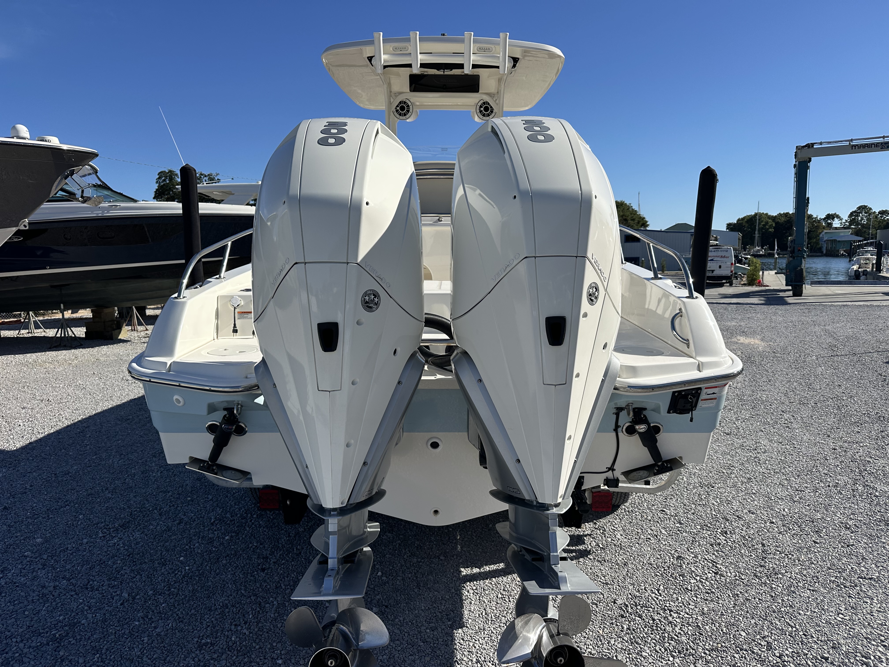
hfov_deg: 71.6
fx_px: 616
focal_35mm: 24
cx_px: 444
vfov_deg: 56.8
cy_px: 334
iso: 80
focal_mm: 6.86
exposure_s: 1/7042
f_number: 1.78
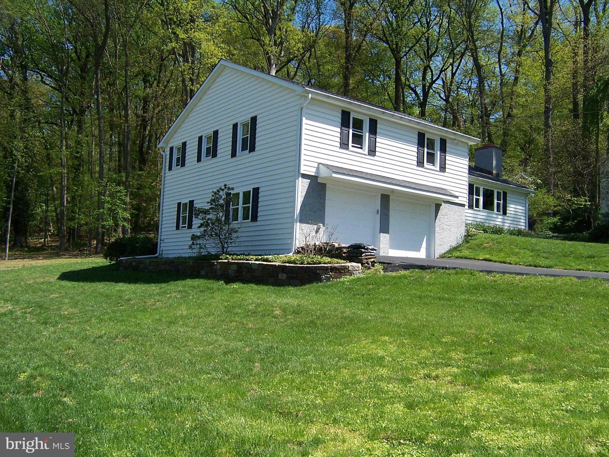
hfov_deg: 55.4
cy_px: 228
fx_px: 581
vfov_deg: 42.9
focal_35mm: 33
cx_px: 304
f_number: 3.4
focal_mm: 5.5
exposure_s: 1/750
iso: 80
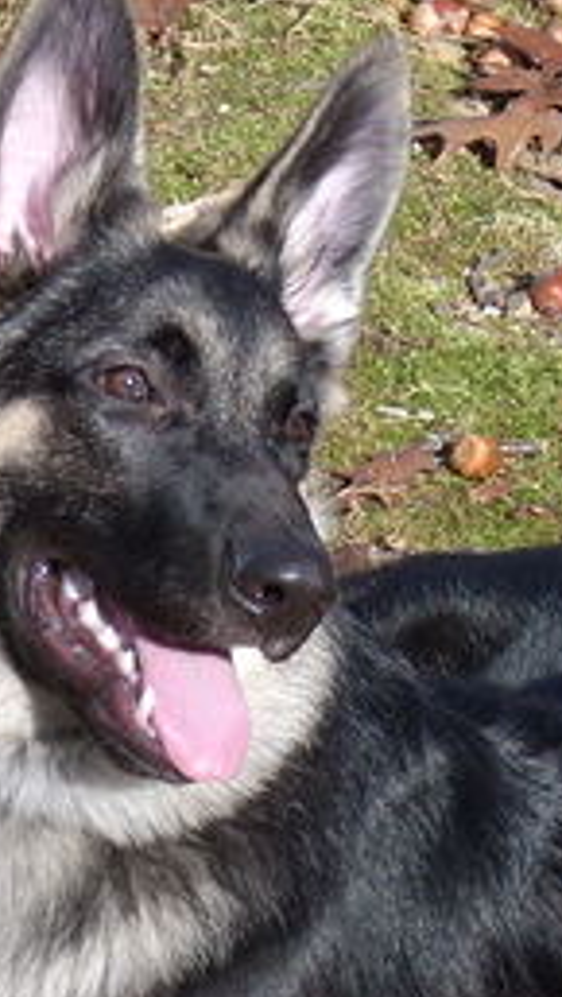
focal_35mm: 260
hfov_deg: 4.7
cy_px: 677
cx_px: 39
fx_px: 6872
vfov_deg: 8.3
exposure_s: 1/210
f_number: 4.7
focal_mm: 15.3
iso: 64
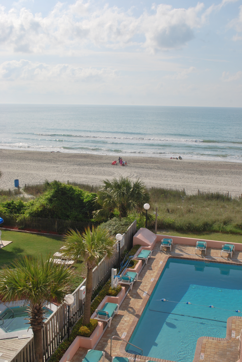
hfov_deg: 34.3
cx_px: 121
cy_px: 181
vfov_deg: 49.5
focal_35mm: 39
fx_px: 392
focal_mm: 26
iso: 100
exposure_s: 1/200
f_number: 11
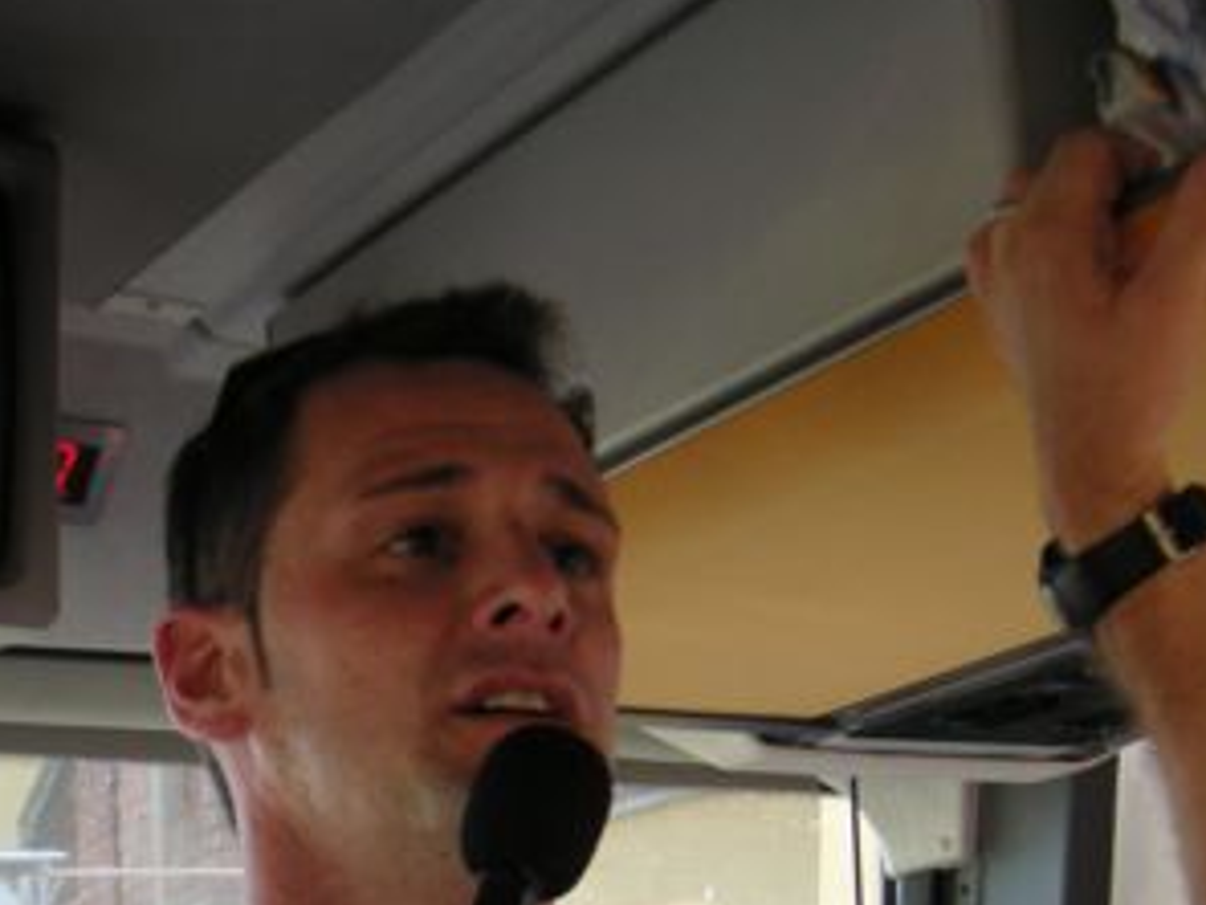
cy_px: 950
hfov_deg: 24.3
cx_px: 440
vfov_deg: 17.9
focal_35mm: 80
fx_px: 2787
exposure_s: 1/60
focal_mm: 6.1
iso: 50
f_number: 2.8
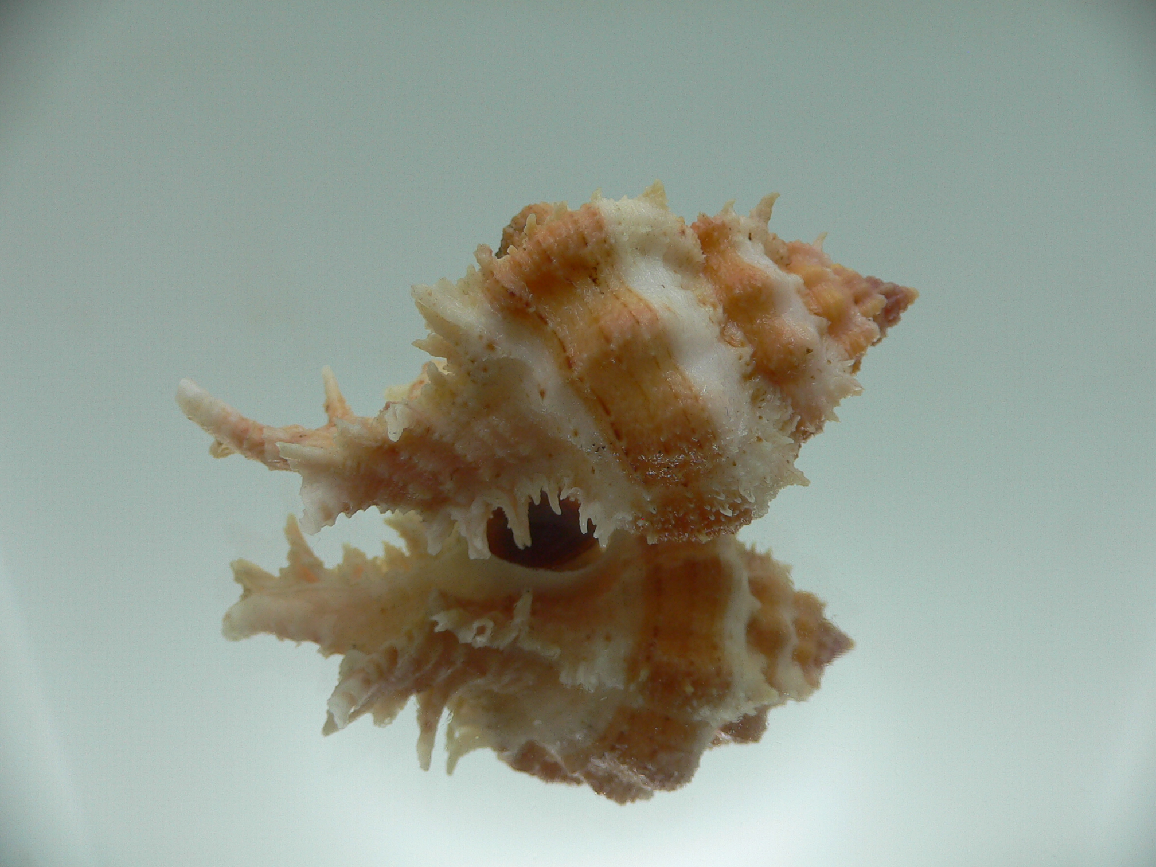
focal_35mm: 35
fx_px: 1169
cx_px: 578
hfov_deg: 52.6
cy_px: 434
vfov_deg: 40.7
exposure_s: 1/80
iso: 80
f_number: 2.8
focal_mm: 4.6
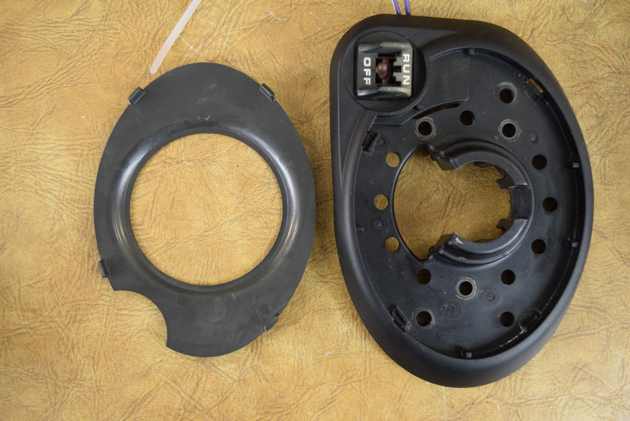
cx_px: 315
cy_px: 210
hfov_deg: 49.5
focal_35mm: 39
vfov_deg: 34.3
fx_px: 683
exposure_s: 1/125
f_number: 5.6
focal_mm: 26
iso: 560
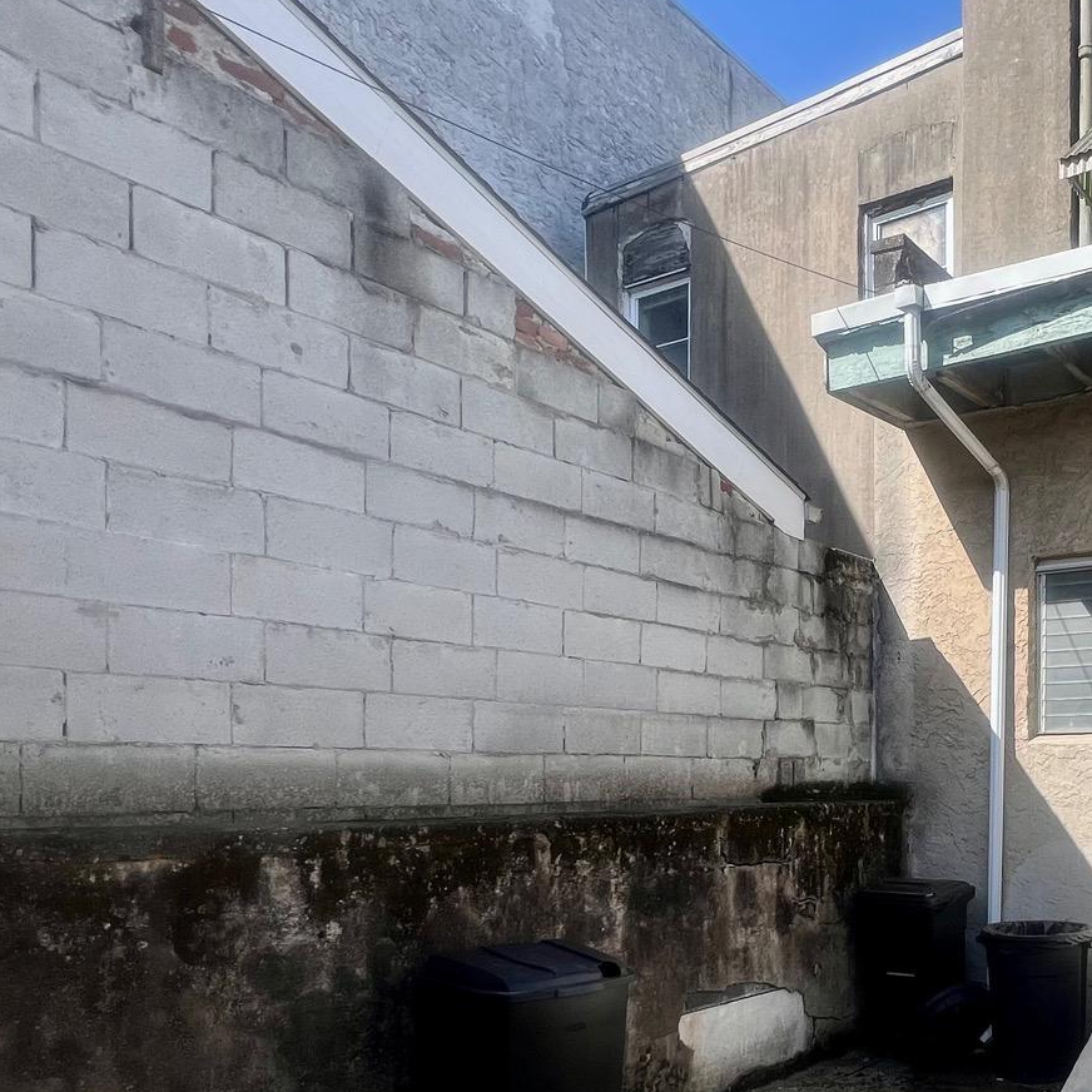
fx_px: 964
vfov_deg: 56.8
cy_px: 786
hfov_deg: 51.6
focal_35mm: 27
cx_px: 997
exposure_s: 1/1096
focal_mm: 1.57
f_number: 1.8
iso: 32
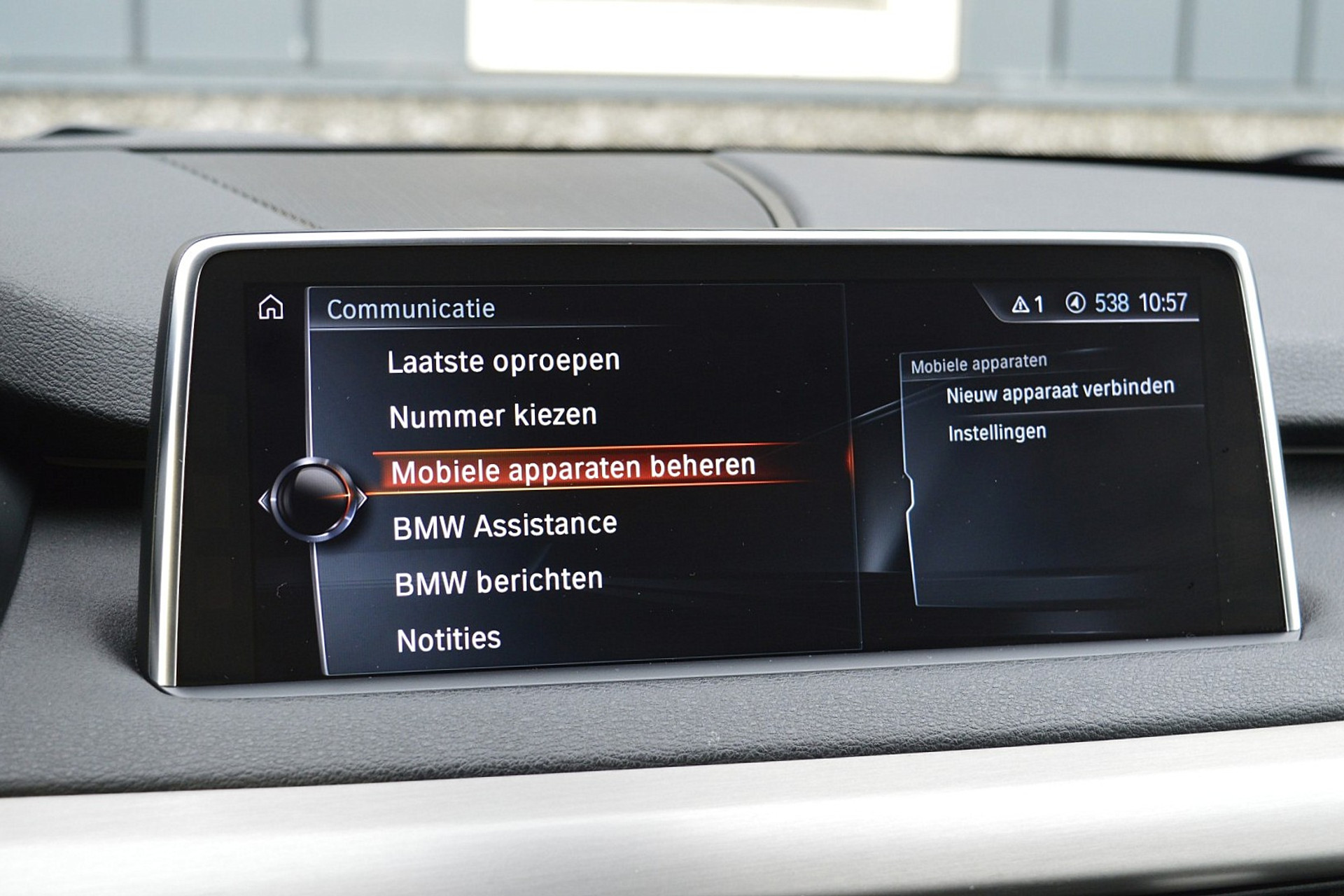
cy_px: 448
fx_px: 2016
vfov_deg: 25.1
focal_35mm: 54
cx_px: 672
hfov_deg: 36.9
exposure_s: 1/60
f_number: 6.3
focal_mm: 36
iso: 800
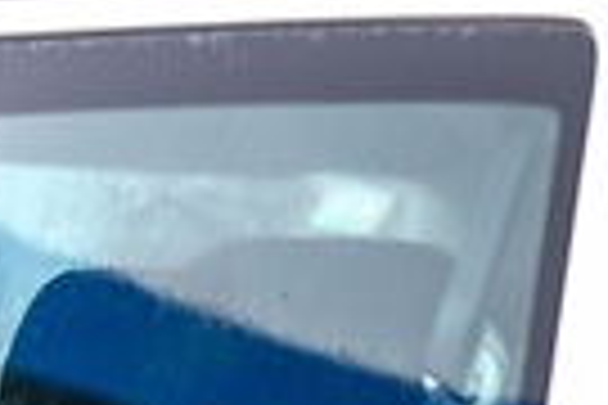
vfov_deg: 1.7
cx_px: -865
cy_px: 230
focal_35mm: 801
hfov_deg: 2.6
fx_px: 13527
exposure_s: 1/640
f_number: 3.2
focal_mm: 135
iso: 400
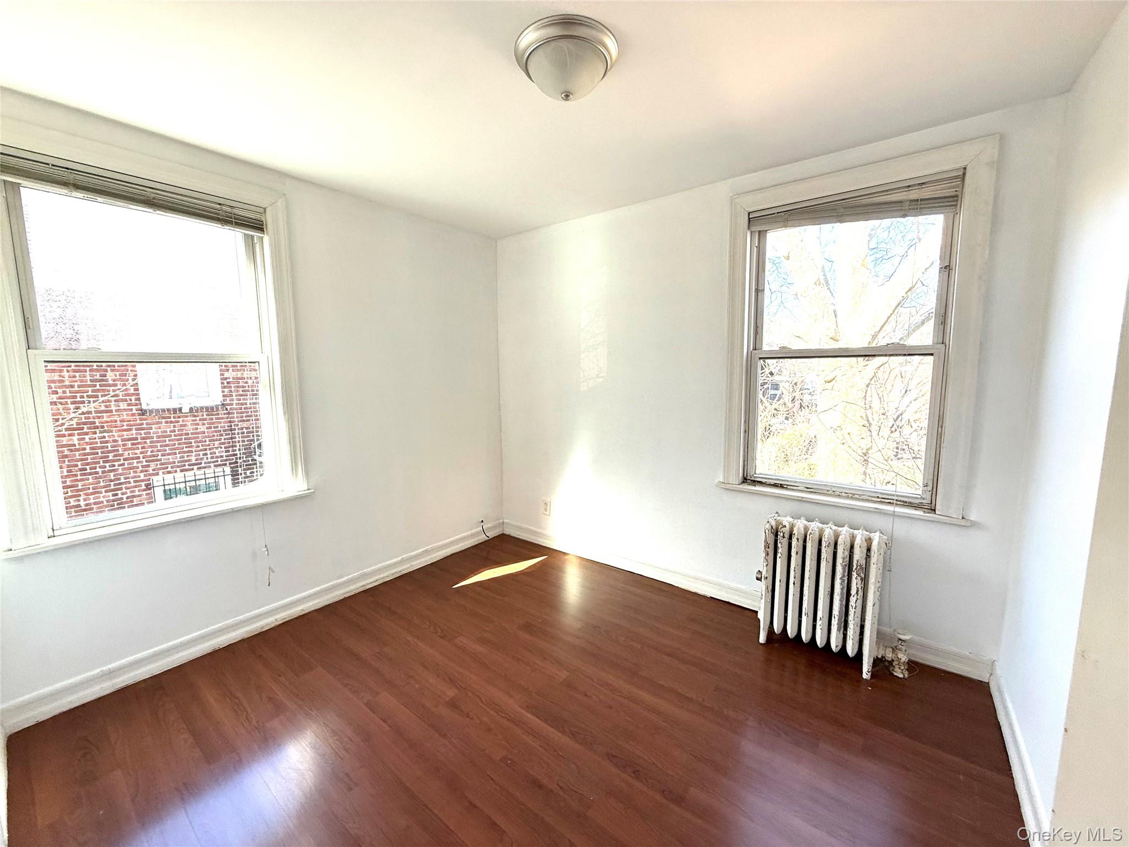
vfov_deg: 85.7
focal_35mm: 14
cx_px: 564
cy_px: 424
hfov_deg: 102.1
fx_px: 457
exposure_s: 1/120
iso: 64
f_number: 2.2
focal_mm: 2.22
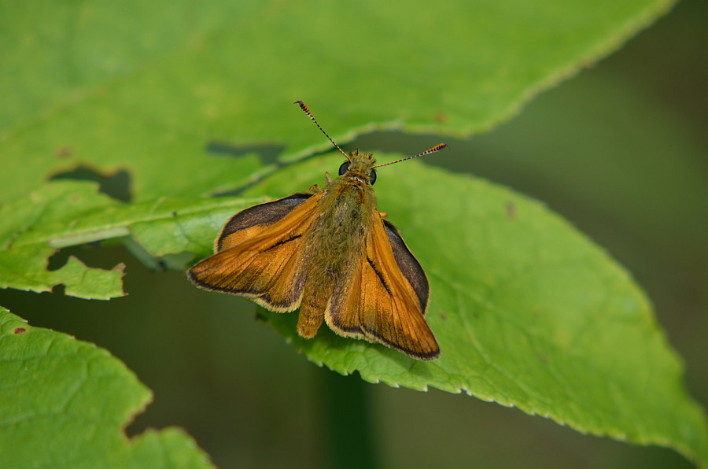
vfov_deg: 4.6
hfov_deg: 6.9
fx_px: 5887
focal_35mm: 300
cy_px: 234
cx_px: 354
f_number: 8
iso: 100
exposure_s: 1/250
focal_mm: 200
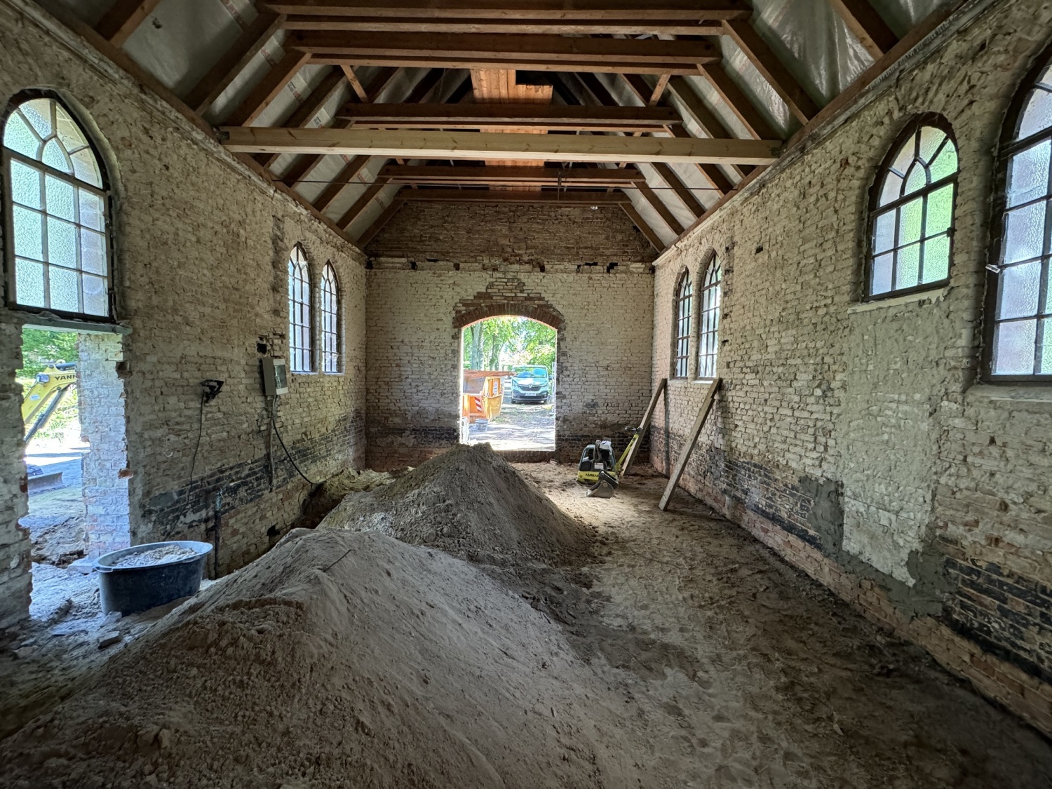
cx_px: 526
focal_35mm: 14
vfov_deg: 85.7
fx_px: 425
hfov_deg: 102.1
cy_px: 394
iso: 320
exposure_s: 1/60
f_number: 2.2
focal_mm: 2.2
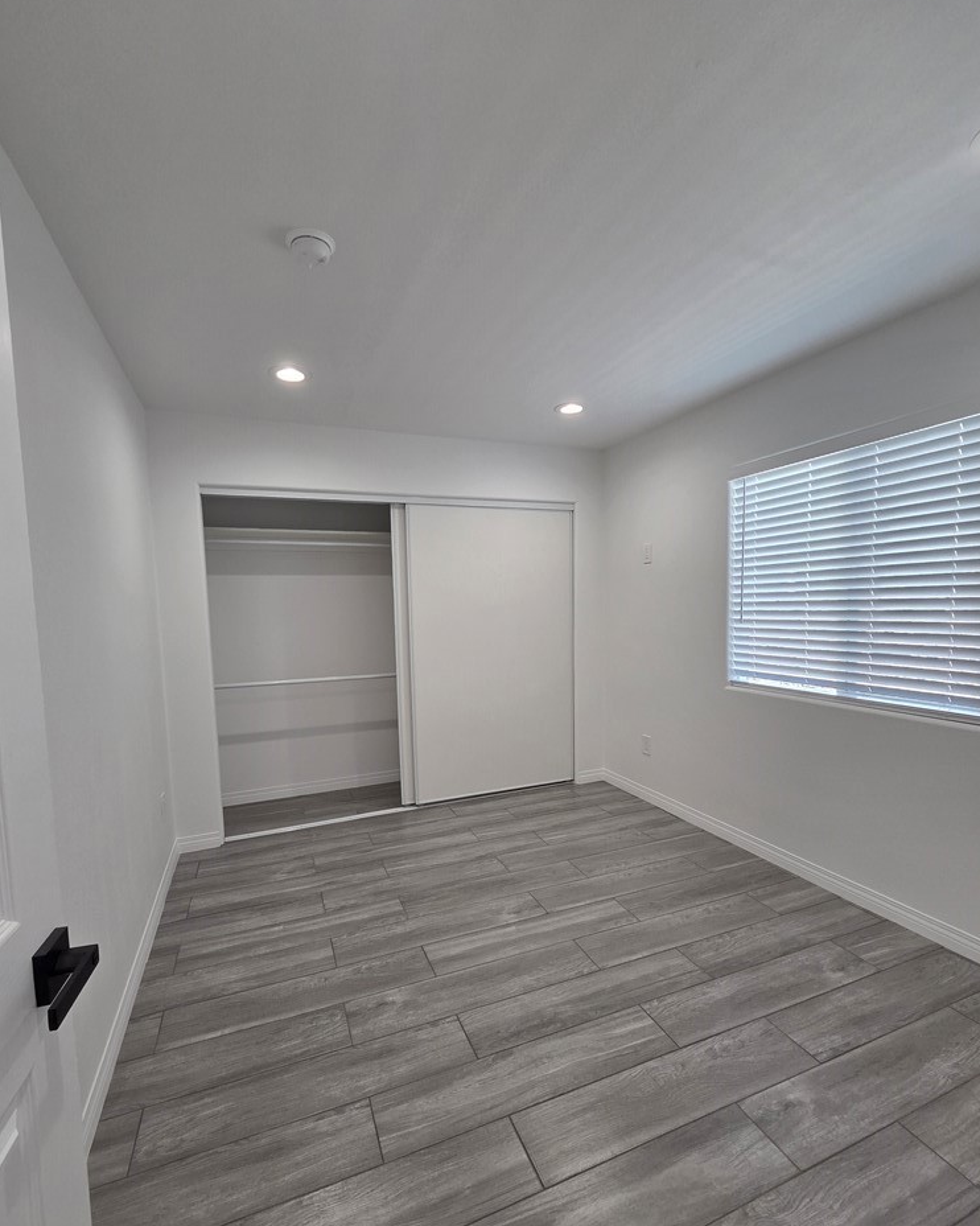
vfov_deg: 100.5
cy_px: 657
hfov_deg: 88.0
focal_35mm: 14
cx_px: 483
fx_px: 508
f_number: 2.2
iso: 160
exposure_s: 1/120
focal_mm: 2.2
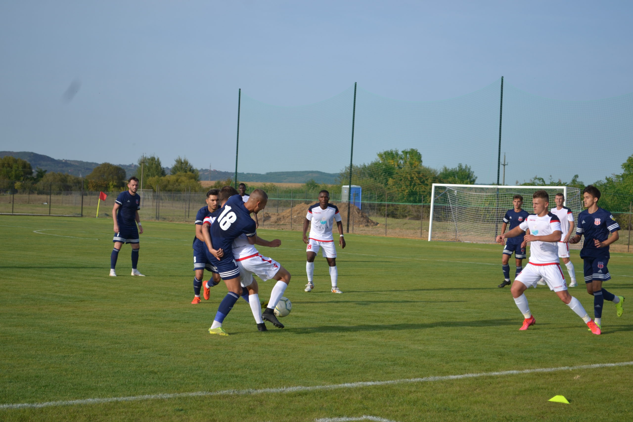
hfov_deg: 26.0
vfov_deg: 17.5
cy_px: 211
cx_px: 316
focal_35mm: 78
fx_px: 1371
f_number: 5.6
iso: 100
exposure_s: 1/320
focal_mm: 52
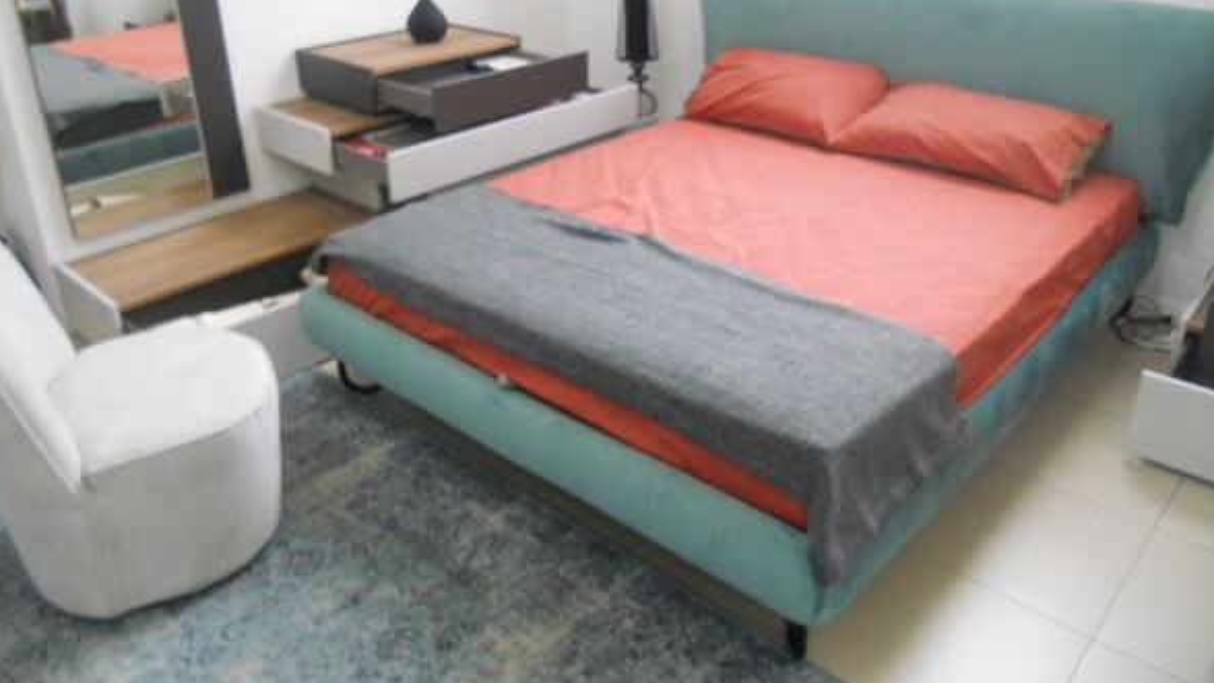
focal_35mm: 30
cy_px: 248
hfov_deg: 64.3
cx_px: 601
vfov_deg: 38.7
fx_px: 966
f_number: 3.2
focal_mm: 4.9
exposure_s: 1/50
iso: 400
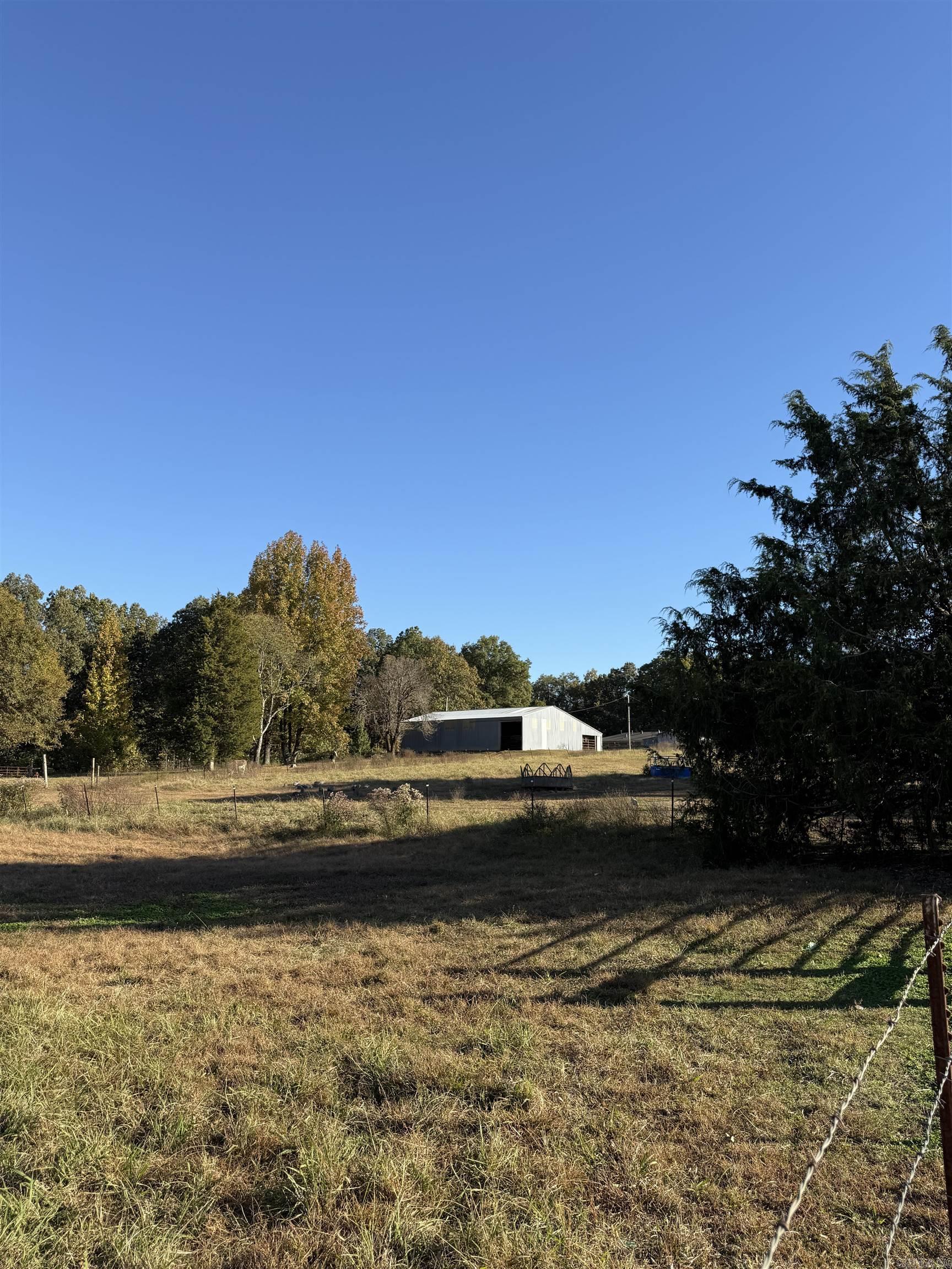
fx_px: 880
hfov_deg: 56.8
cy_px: 634
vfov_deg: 71.6
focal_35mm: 24
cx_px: 476
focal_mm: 6.76
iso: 80
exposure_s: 1/2703
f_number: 1.78
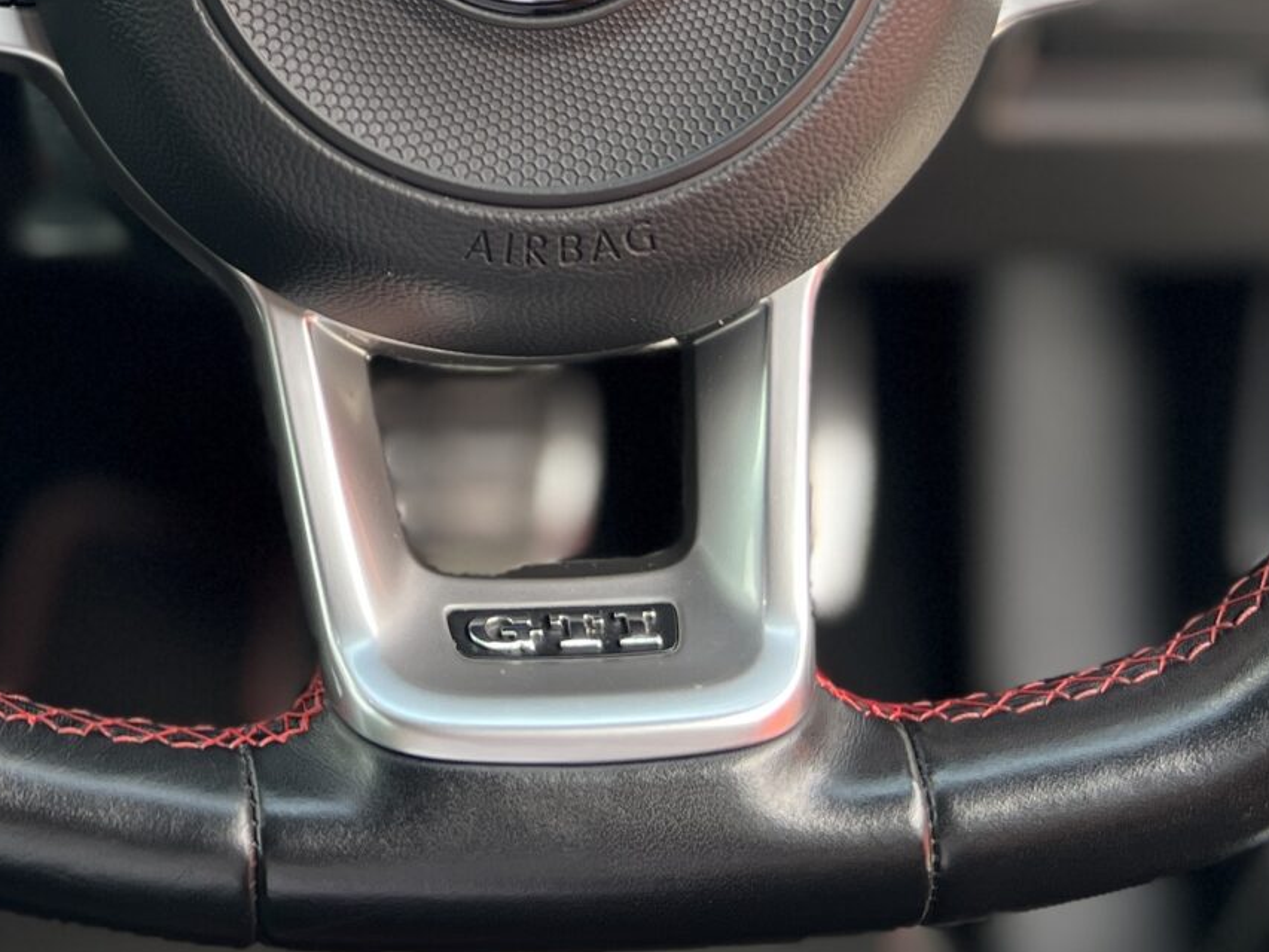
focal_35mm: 78
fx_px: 2860
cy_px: -251
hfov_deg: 24.0
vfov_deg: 17.8
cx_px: 24
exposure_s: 1/128
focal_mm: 5.7
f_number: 1.5
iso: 32
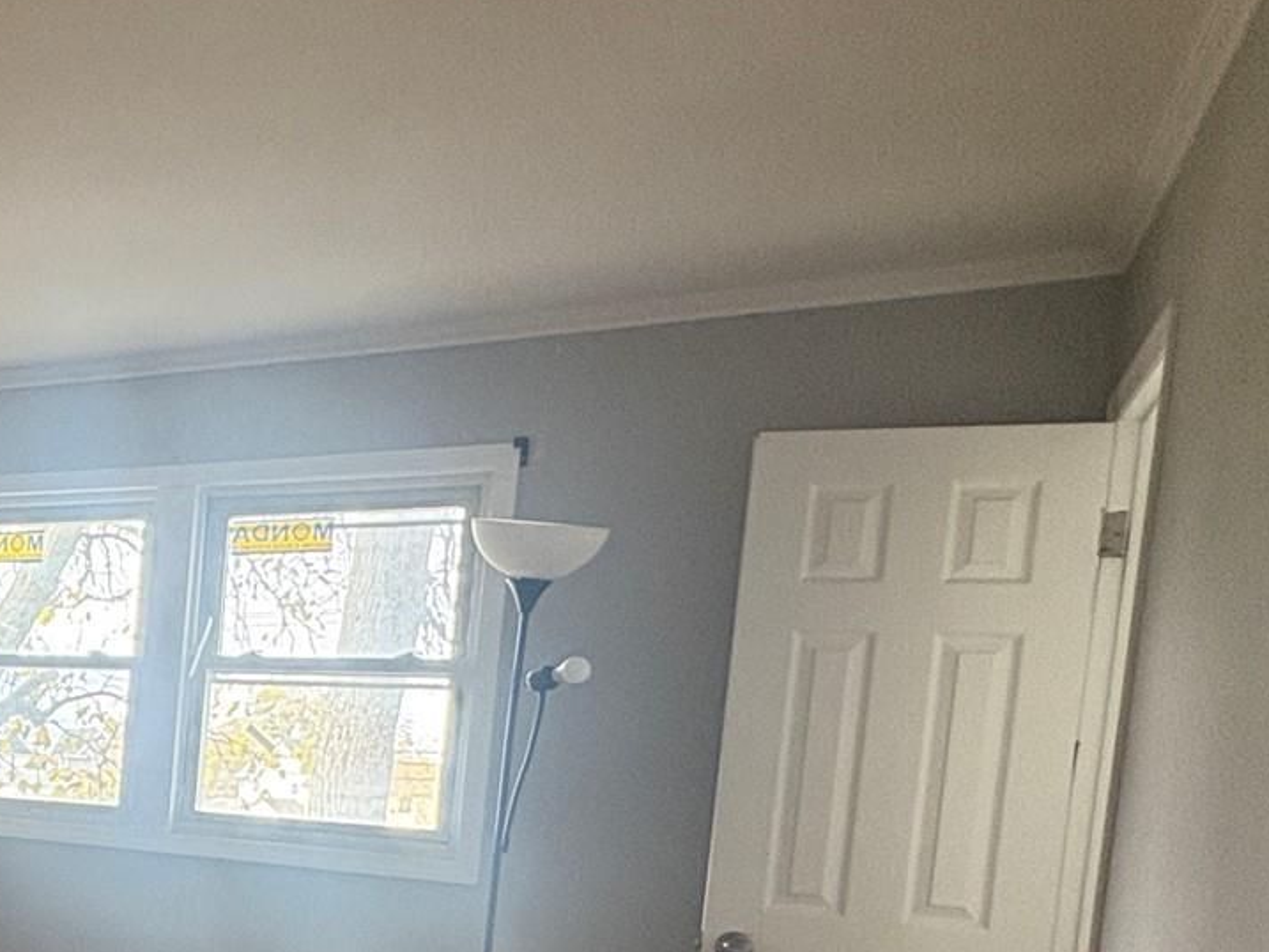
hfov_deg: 37.9
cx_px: -168
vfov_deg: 34.1
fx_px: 1467
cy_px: 853
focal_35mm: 40
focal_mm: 2.22
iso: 250
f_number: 2.2
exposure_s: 1/67
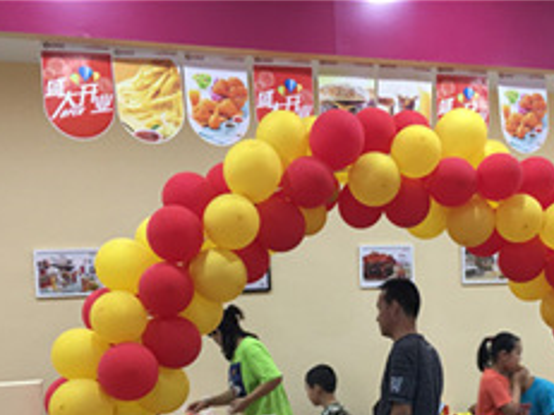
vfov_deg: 30.1
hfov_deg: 40.2
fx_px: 752
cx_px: 339
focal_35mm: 47
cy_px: 335
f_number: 2.2
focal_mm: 4.15
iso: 64
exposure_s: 1/17
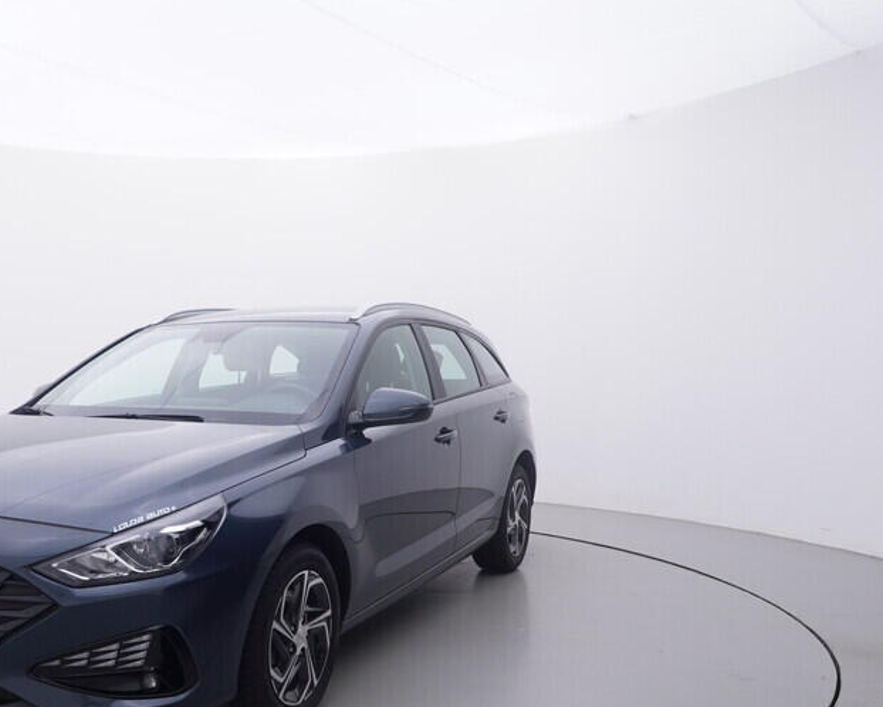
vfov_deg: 42.0
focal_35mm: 35
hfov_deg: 49.2
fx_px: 909
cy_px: 468
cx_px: 194
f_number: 5
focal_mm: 15
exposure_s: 1/80
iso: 200
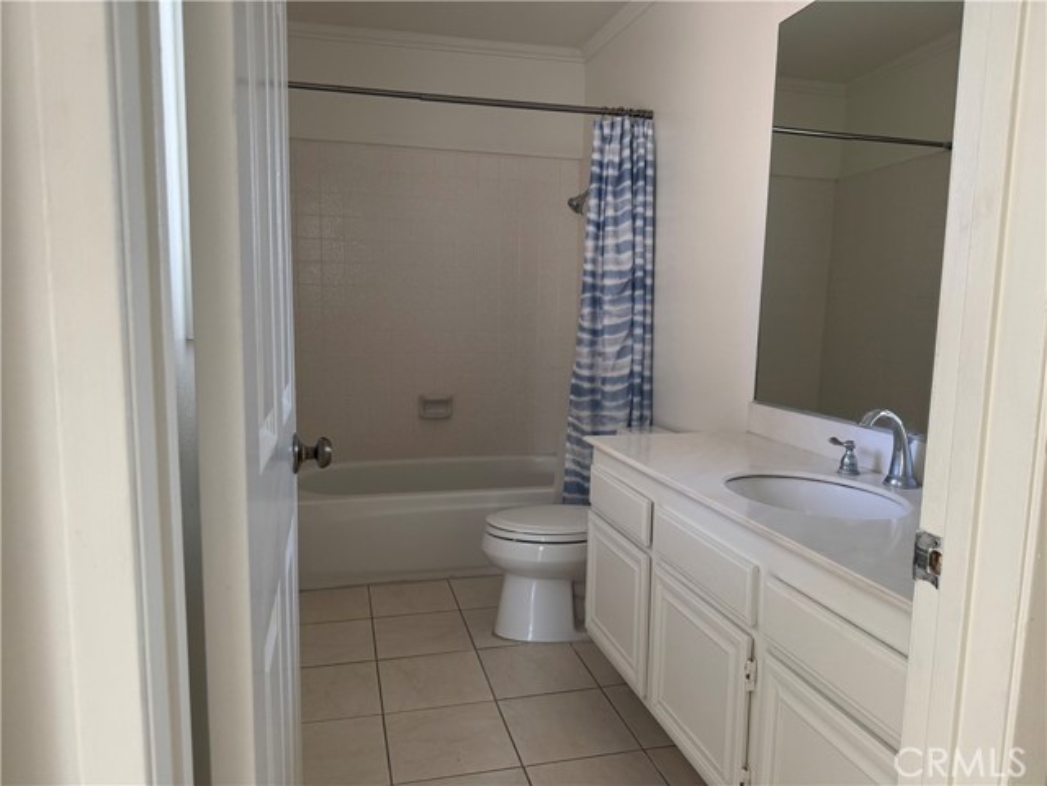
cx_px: 524
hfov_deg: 71.6
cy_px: 393
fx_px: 726
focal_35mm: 24
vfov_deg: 56.8
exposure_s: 1/78
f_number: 1.78
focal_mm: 6.76
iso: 200
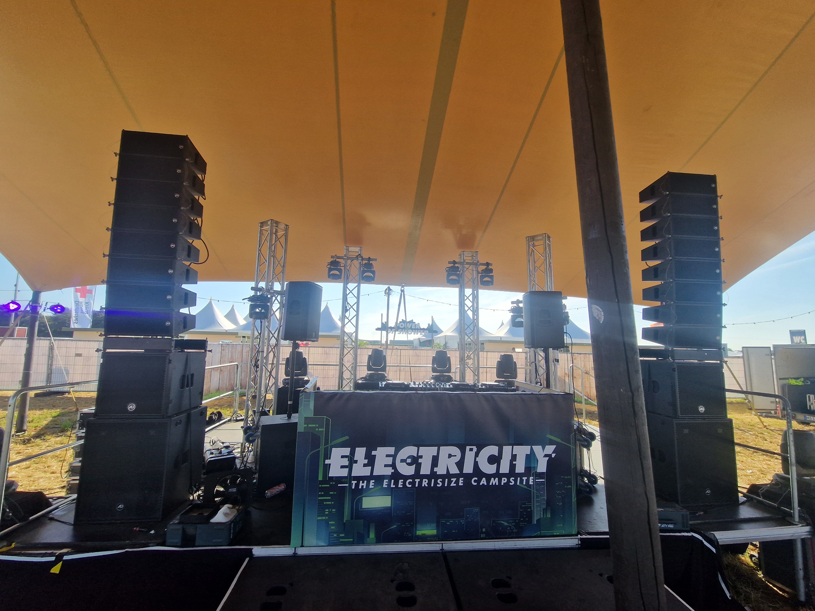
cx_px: 408
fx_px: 306
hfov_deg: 106.2
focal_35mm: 13
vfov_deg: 89.9
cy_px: 306
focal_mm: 2.2
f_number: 2.2
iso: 50
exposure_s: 1/1024
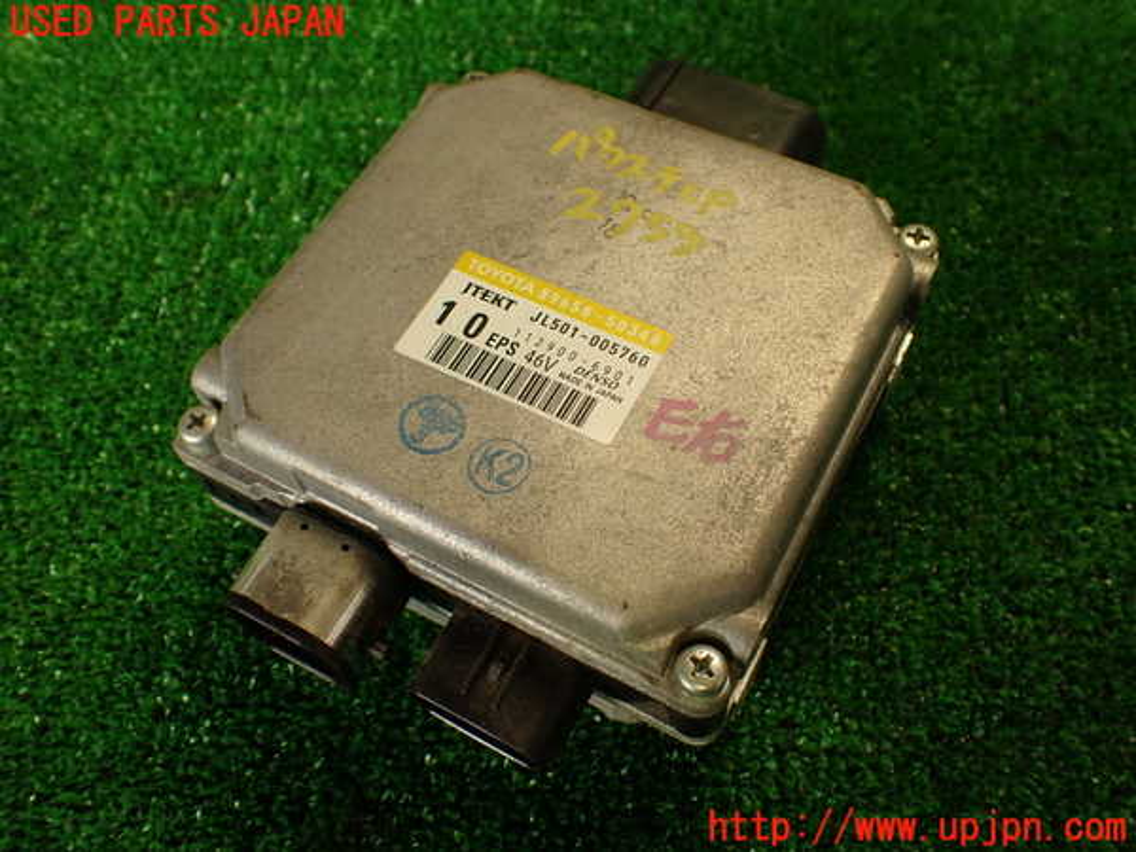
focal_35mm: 32
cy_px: 426
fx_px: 1050
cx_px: 568
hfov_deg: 56.8
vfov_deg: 44.2
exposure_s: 1/50
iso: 200
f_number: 2.4
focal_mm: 5.79
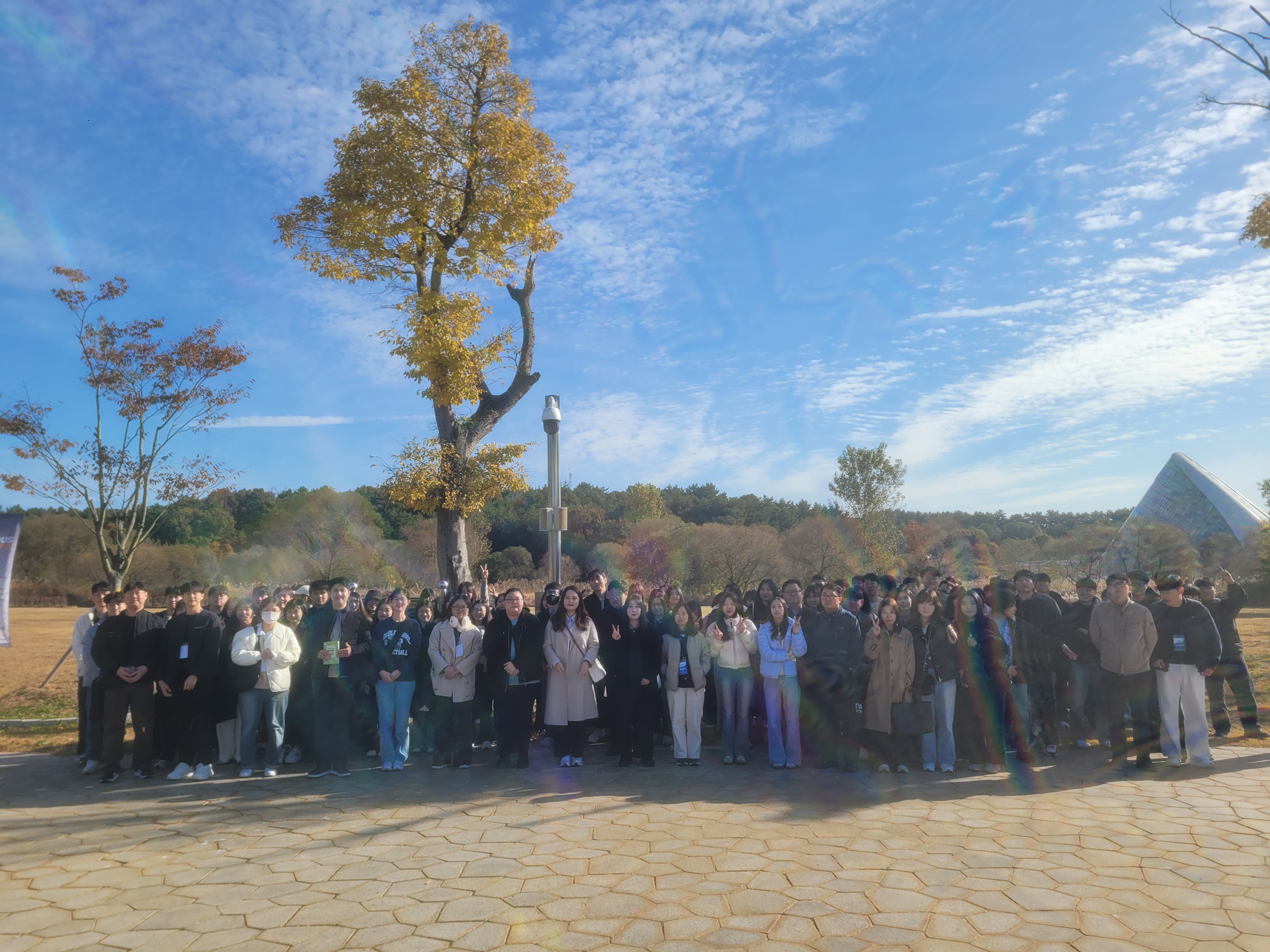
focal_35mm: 26
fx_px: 954
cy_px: 476
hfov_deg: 67.3
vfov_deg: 53.1
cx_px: 635
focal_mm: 5.4
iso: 40
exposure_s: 1/2897
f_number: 1.8
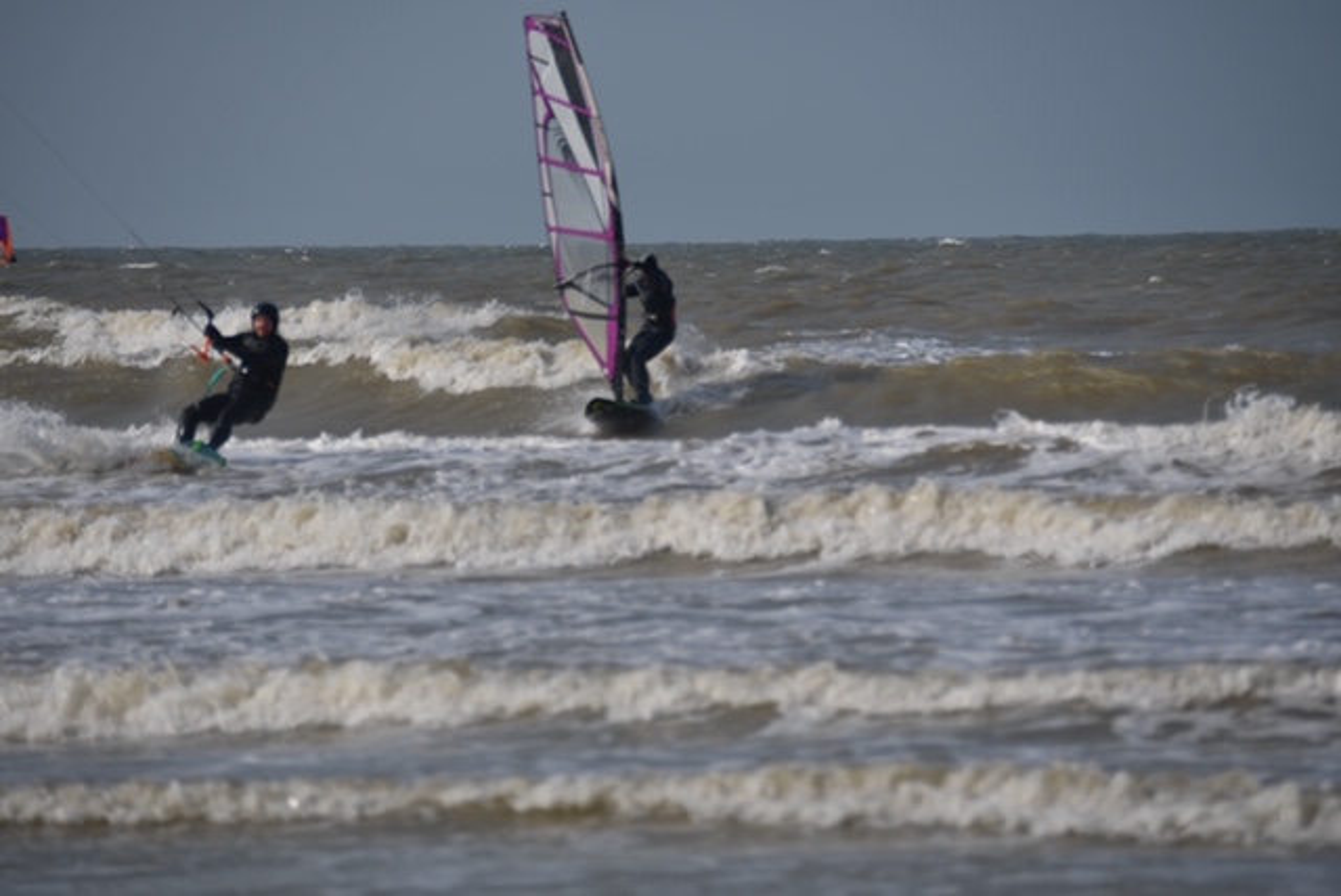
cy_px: 448
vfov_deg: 4.6
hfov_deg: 6.9
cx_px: 670
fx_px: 11185
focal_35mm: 300
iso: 100
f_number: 5.6
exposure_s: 1/1500
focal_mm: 200
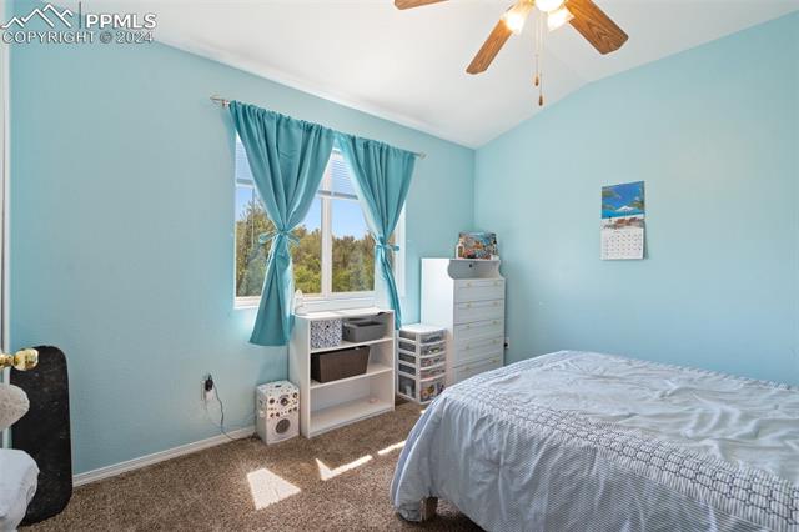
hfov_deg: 96.8
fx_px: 355
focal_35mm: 16
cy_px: 266
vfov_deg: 73.7
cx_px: 400
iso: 500
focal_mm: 16
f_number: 7.1
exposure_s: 1/13
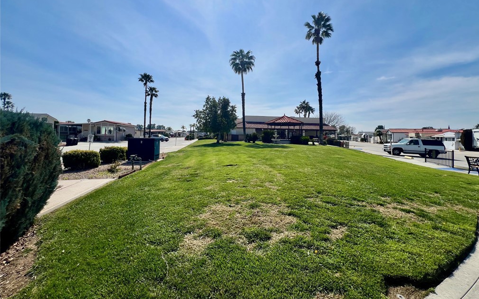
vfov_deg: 78.3
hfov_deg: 105.3
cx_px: 243
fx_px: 183
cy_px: 132
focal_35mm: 14
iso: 32
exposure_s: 1/4785
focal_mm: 1.57
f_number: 1.8
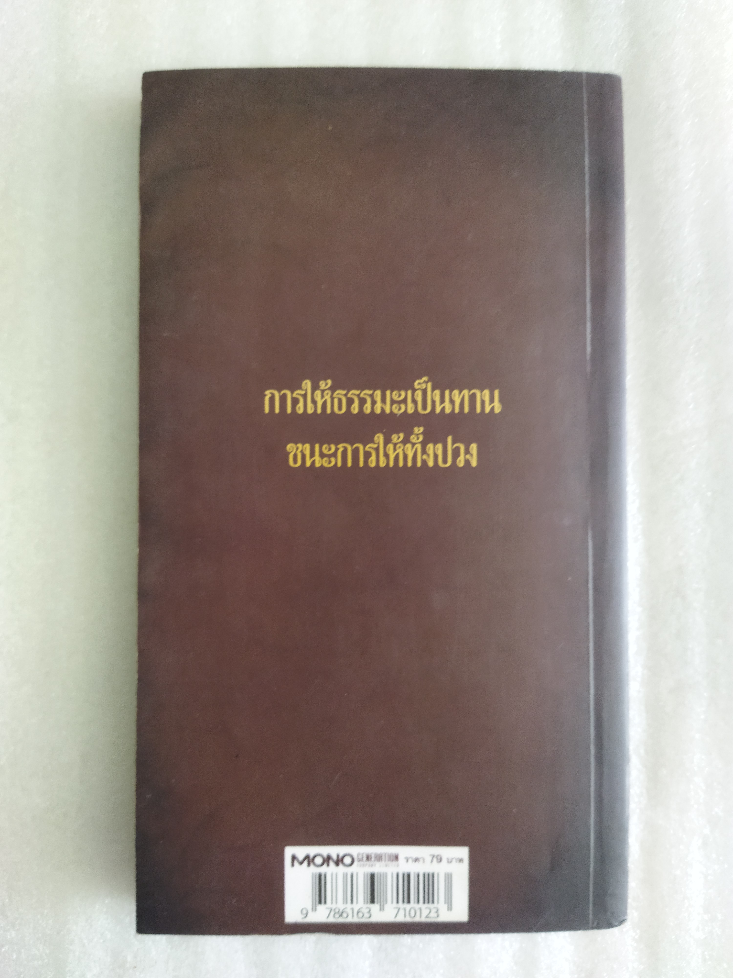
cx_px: 366
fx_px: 762
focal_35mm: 27
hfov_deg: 51.4
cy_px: 489
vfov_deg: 65.3
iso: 394
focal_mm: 4.71
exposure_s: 1/24
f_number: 1.79
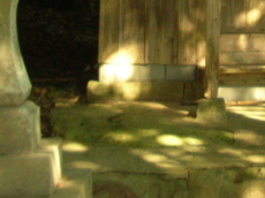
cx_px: 240
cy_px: -101
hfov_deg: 16.0
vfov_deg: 11.6
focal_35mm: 122
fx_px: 933
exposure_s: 1/60.1
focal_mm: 5.8
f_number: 2.8
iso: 132
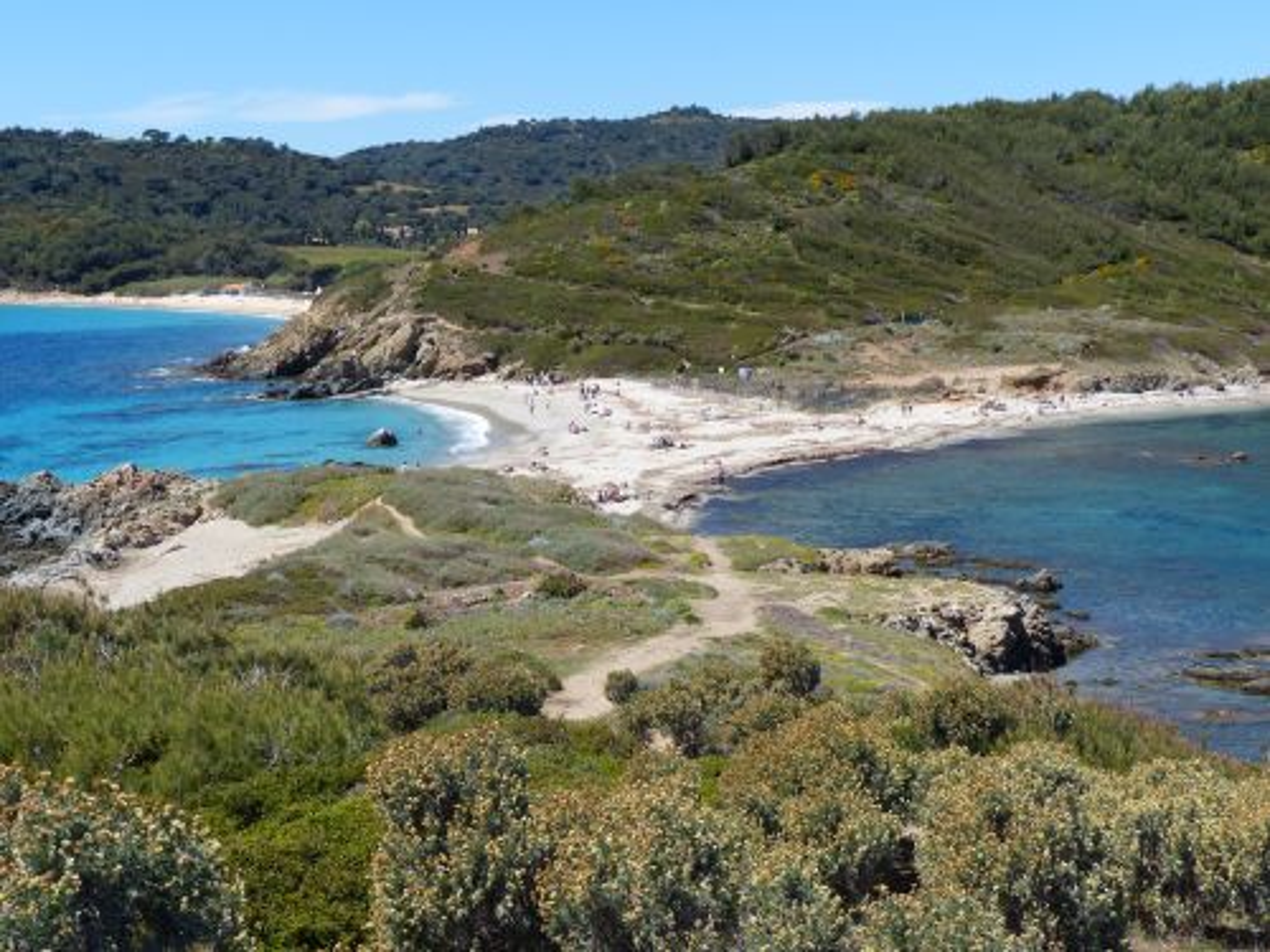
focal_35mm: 52
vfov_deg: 28.0
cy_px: 476
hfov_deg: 36.8
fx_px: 1908
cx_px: 635
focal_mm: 9.4
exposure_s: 1/800
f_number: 4
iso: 100
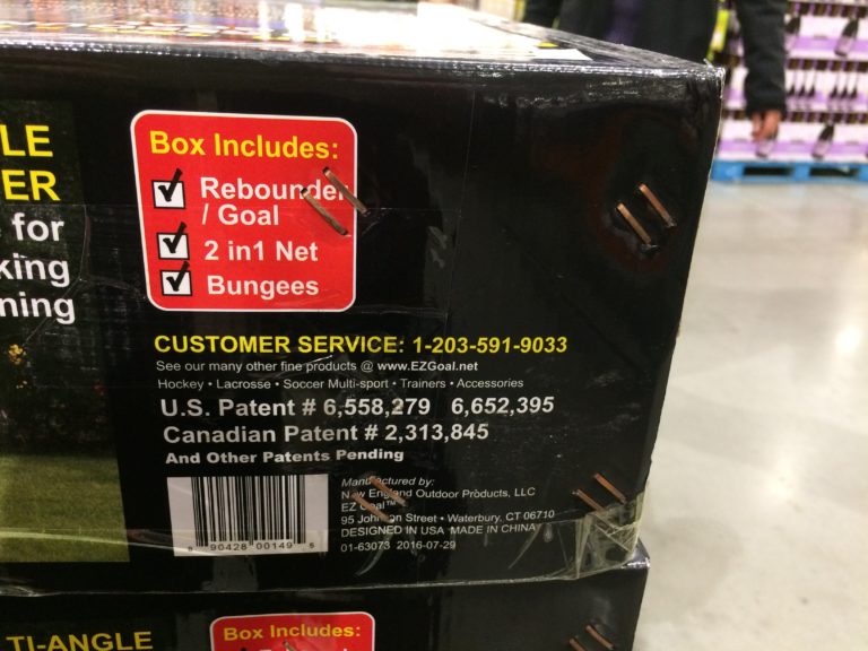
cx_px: 434
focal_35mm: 29
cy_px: 326
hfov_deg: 61.7
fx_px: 727
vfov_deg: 48.2
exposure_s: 1/30
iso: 200
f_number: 2.2
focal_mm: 4.15
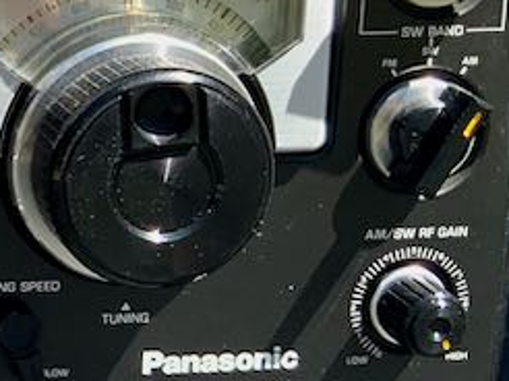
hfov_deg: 15.0
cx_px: -331
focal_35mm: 118
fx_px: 1733
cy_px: -2
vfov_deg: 12.4
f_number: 1.8
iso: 16
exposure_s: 1/519
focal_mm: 3
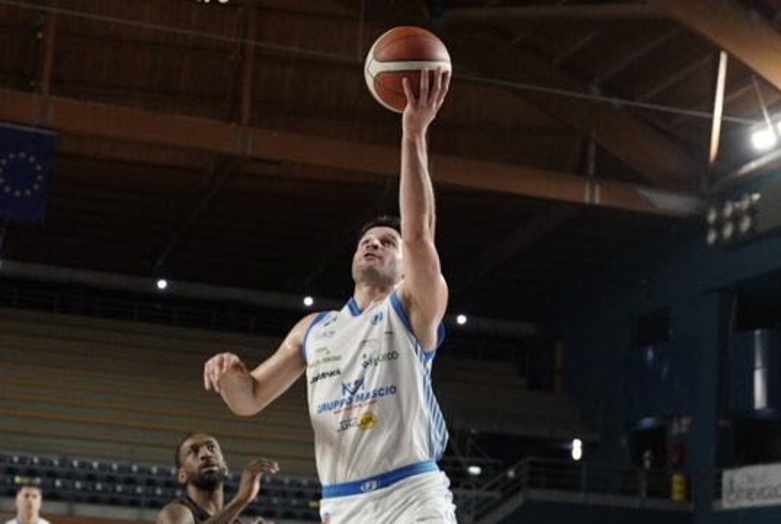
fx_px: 695
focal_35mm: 32
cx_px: 390
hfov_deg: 58.6
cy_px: 262
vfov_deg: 41.3
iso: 4000
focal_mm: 32
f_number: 2.8
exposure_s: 1/1000
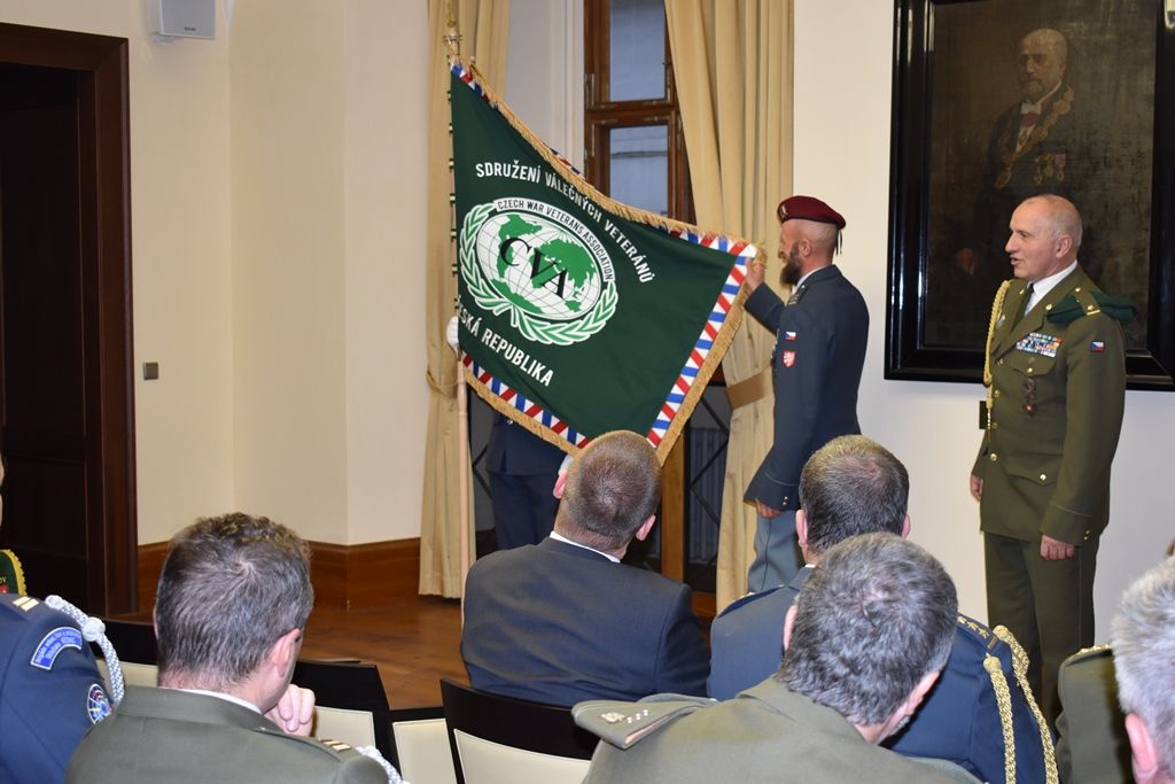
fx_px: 1665
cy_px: 392
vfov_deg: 26.5
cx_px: 588
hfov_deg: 38.9
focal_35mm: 51
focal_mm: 34
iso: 800
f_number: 4.5
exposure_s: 1/60
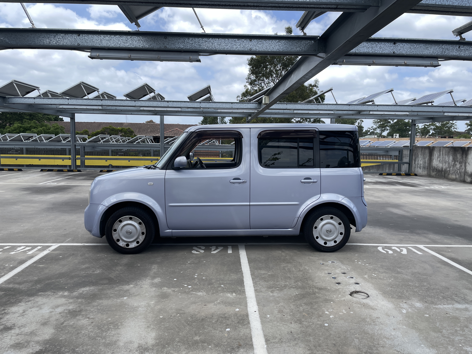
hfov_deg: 67.3
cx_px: 236
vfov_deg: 53.1
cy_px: 177
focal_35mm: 26
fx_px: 355
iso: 32
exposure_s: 1/2451
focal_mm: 4.2
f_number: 1.6
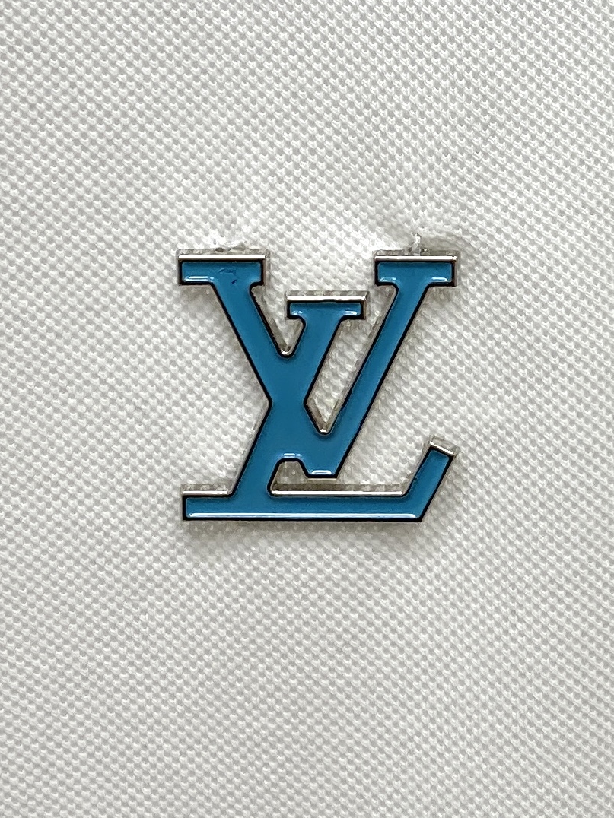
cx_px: 314
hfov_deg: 51.3
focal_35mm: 27
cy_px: 415
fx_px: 639
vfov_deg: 65.3
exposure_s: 1/122
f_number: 1.8
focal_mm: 4.25
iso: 50
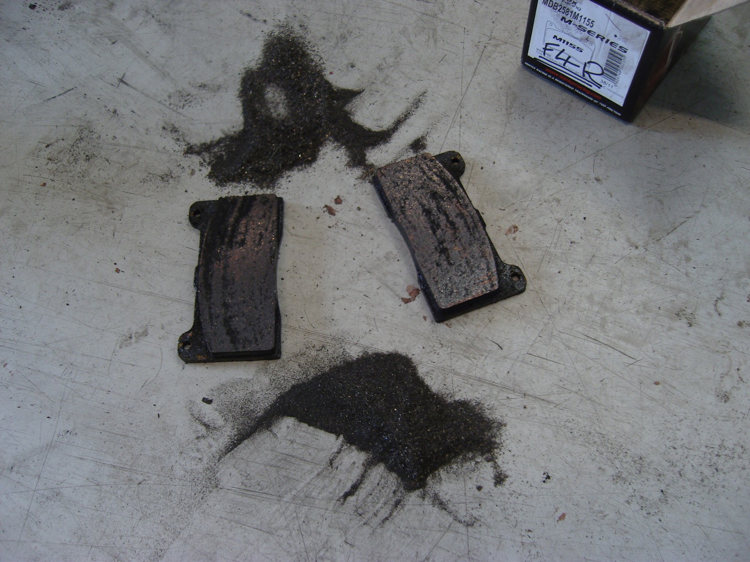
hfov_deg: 54.0
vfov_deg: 41.8
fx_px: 737
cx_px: 375
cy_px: 281
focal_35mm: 34
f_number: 2.8
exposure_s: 1/50
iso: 100
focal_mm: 7.3
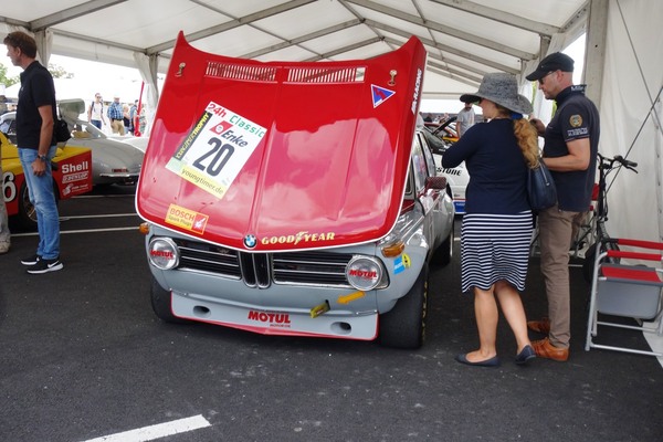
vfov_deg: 37.9
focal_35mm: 35
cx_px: 332
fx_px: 645
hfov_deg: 54.4
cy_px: 221
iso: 250
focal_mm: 13.09
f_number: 5.6
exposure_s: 1/200
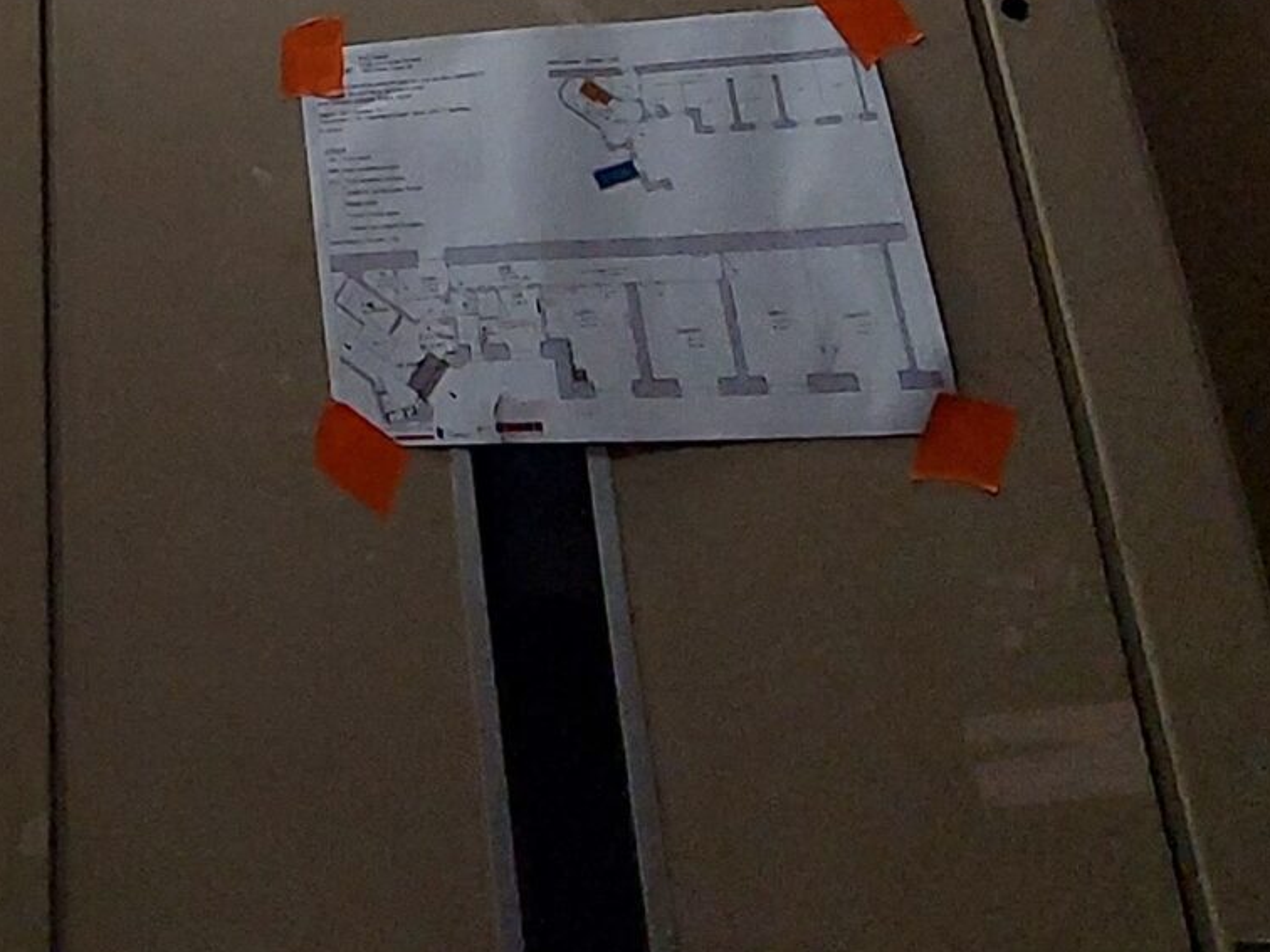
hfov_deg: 36.9
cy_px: -346
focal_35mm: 44
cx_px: -91
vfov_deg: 26.7
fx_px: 1614
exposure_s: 1/50
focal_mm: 1.74
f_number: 2.2
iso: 250
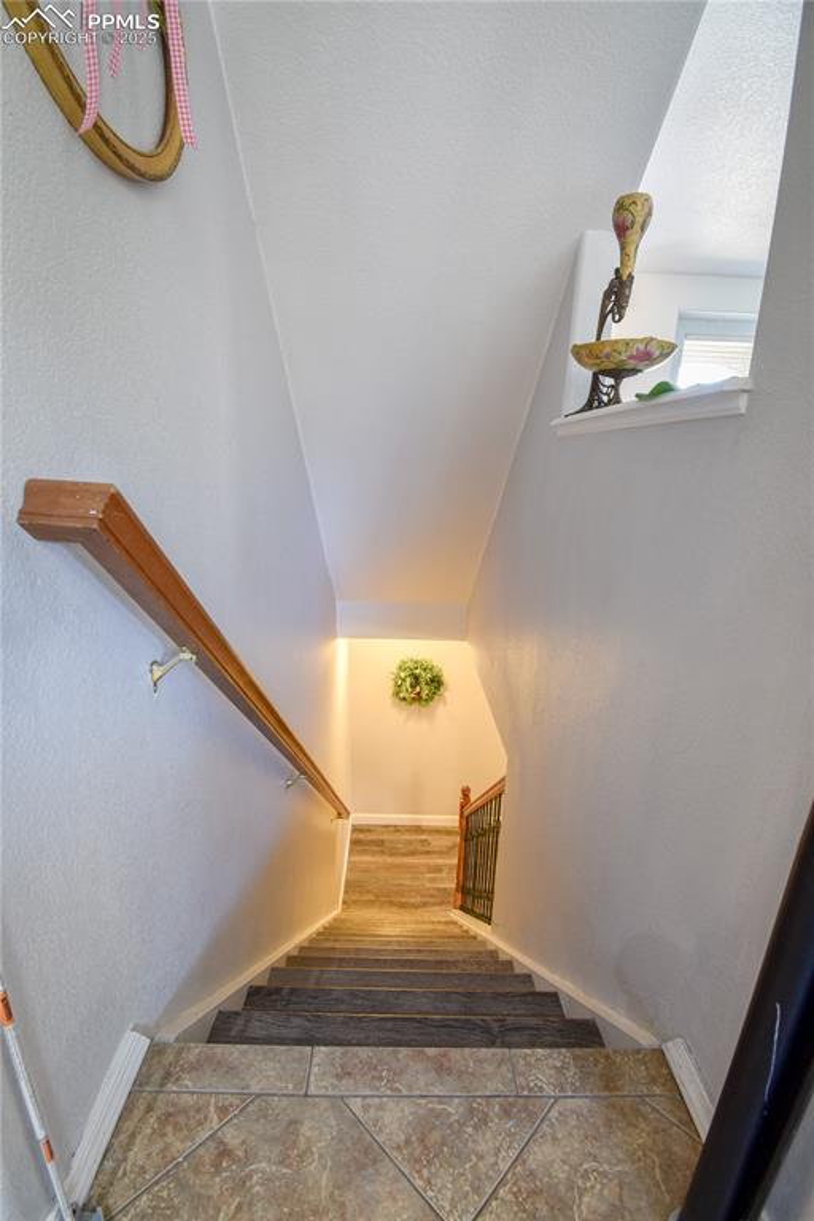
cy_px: 610
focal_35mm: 15
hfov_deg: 77.3
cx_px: 407
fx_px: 509
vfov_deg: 100.4
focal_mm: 10
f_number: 8
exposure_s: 1/3
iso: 320
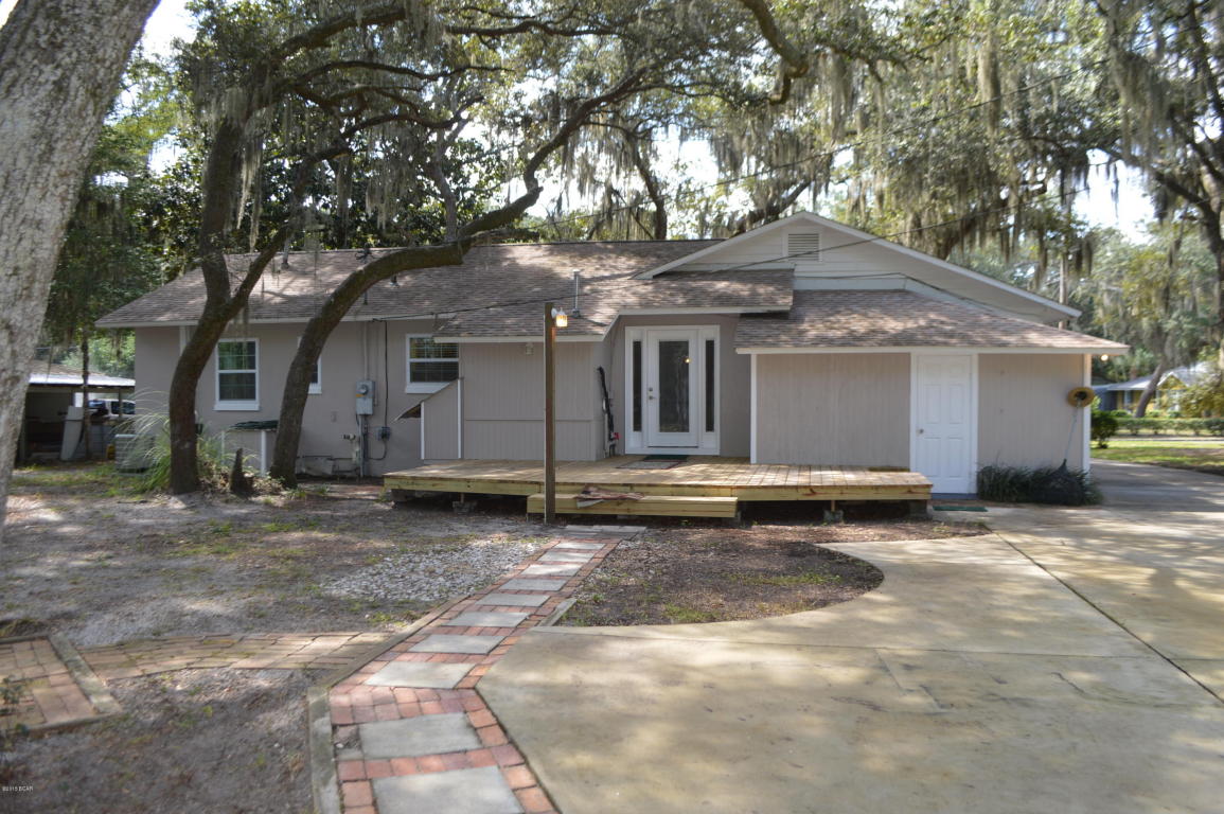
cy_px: 407
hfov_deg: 67.4
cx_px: 612
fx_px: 917
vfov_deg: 47.9
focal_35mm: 27
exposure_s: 1/125
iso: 125
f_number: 4
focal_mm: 18
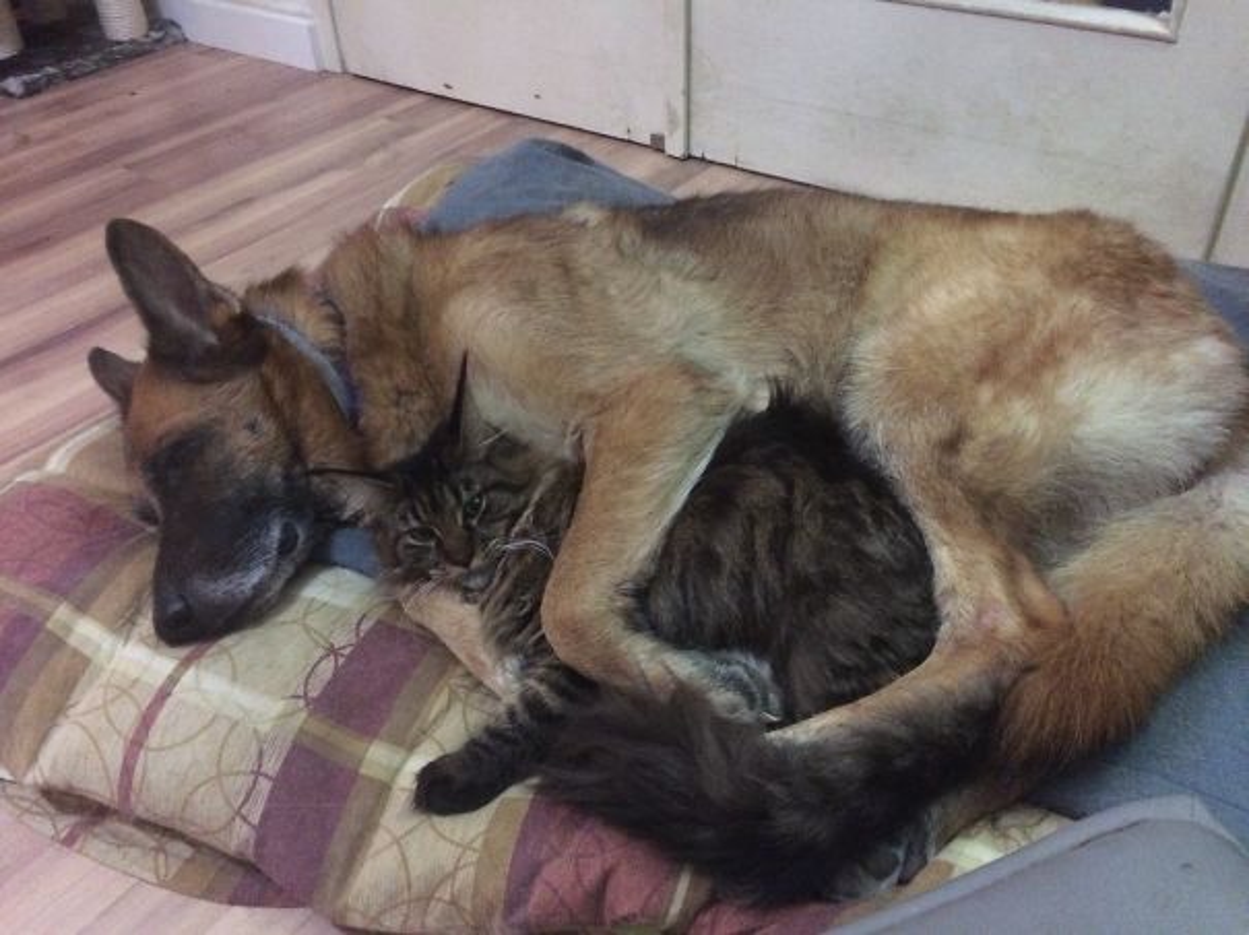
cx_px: 624
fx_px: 1046
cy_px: 468
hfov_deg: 61.7
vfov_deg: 48.2
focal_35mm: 29
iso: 500
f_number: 2.2
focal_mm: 4.15
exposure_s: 1/15
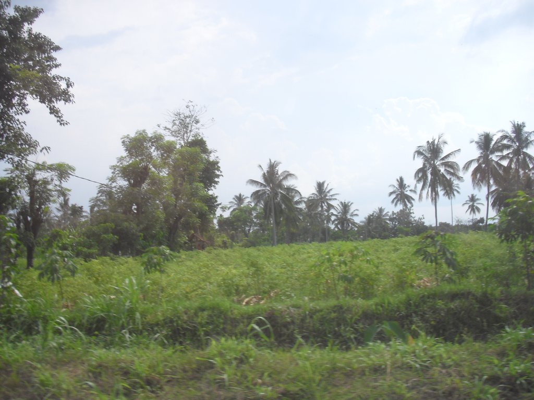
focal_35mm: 38
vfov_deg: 37.7
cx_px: 267
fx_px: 586
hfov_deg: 49.0
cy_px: 200
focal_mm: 6.2
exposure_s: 1/200
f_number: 2.8
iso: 100
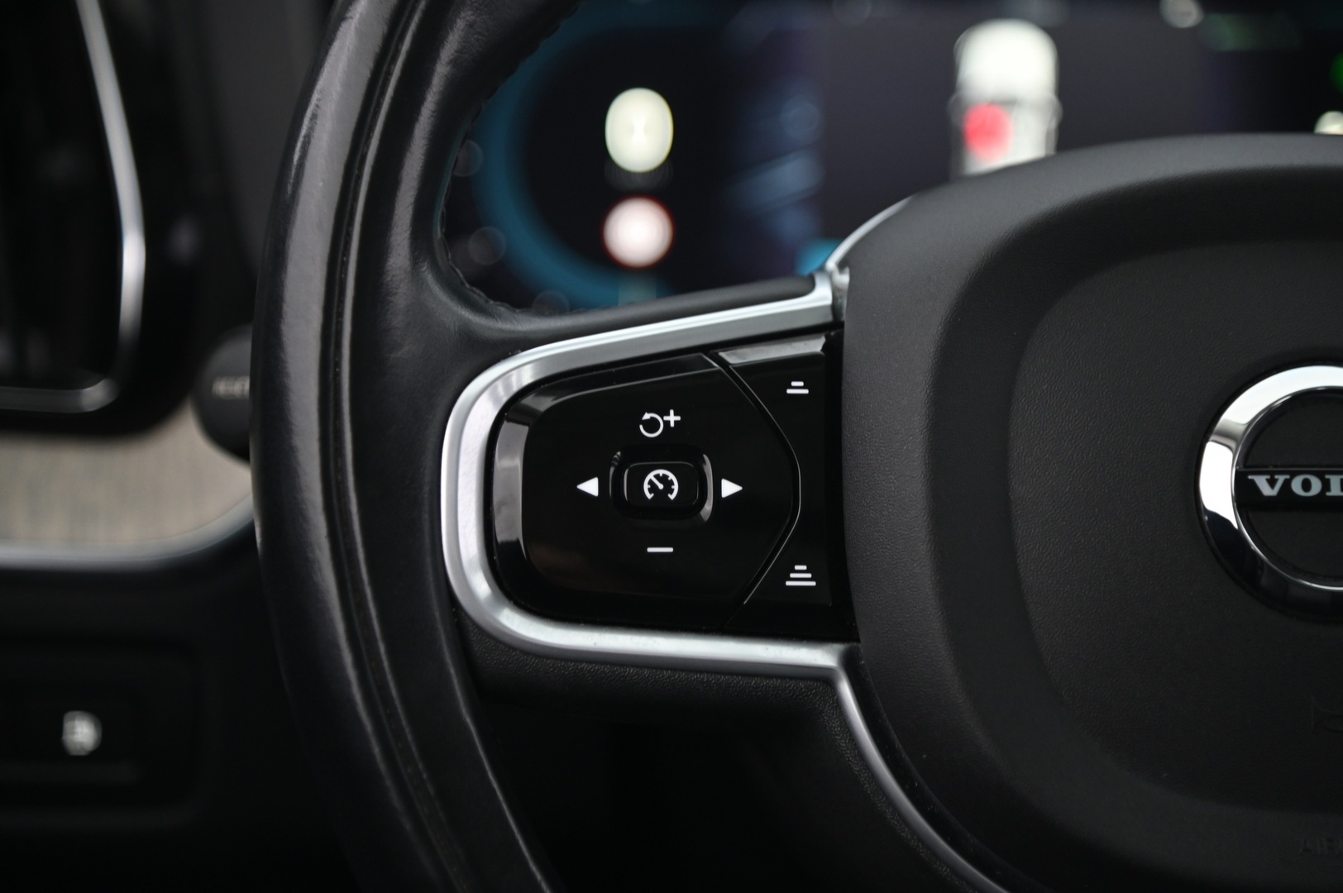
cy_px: 446
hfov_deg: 17.1
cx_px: 672
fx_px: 4473
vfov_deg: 11.4
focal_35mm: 120
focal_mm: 120
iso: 2000
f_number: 4
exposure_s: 1/15
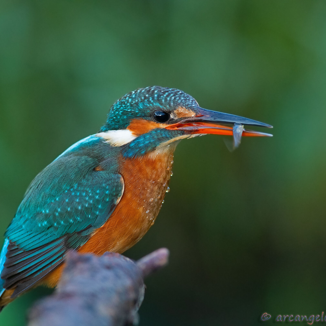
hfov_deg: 2.2
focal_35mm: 805
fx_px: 8577
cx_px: 144
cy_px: 163
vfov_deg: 2.2
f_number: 7.1
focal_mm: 420
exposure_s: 1/250
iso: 1400
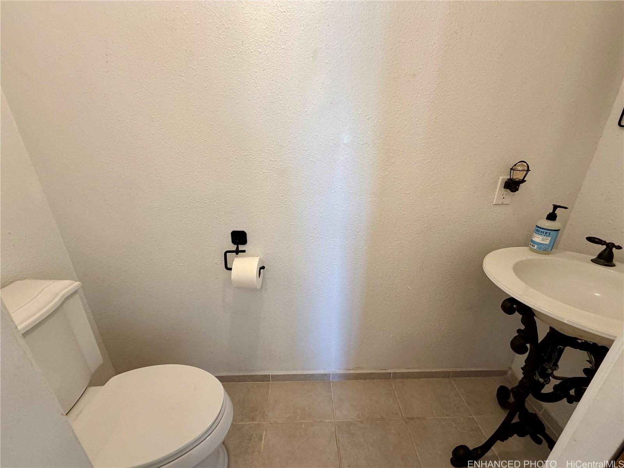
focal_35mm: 14
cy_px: 234
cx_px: 312
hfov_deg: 102.1
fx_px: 252
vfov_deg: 85.7
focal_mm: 2.22
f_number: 2.2
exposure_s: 1/60
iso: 160
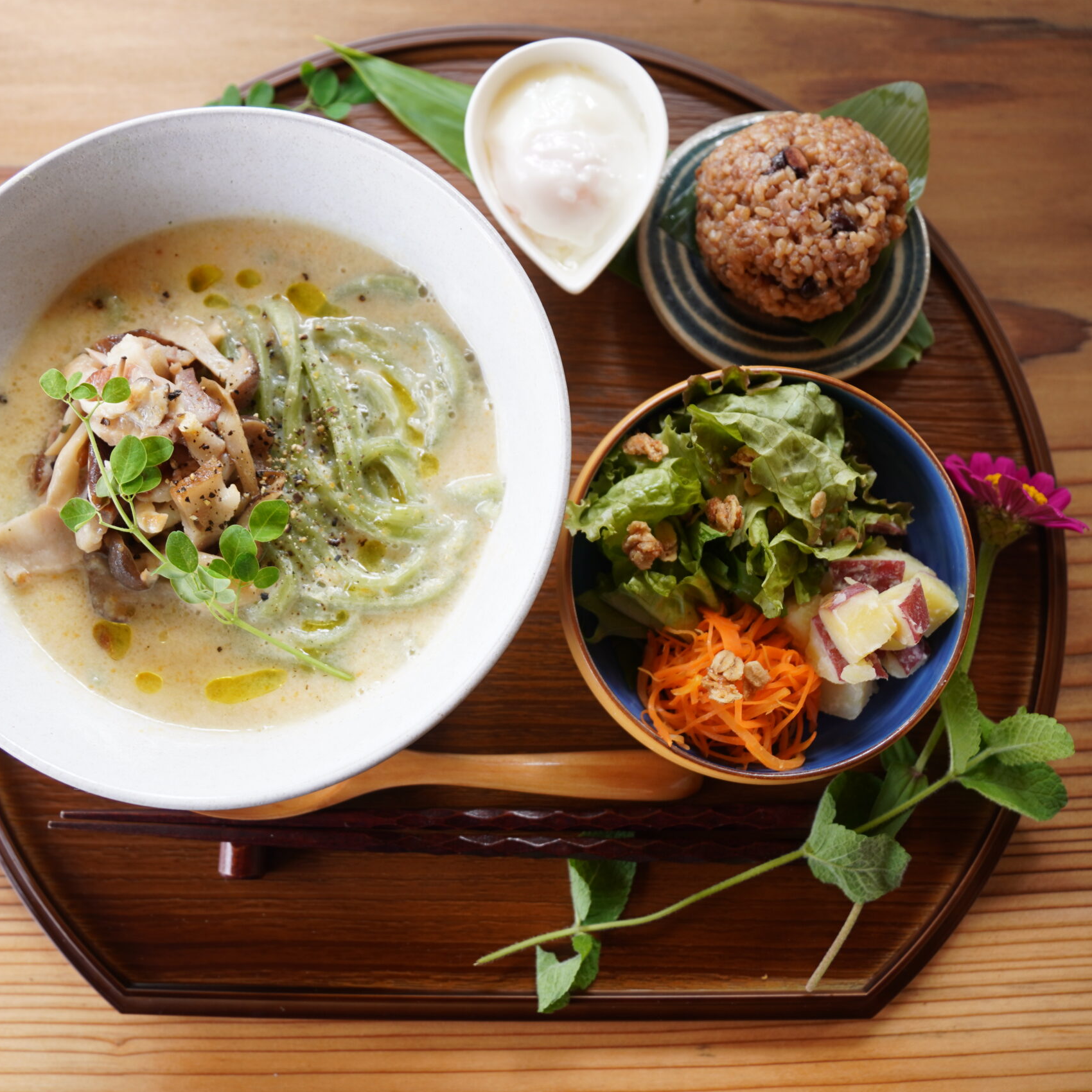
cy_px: 547
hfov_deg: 50.0
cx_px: 457
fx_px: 1165
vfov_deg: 50.2
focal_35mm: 33
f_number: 2.8
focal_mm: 17
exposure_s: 1/60
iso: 100
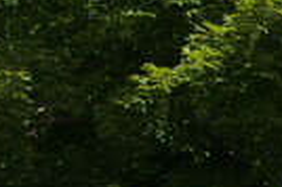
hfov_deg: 7.9
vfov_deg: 5.7
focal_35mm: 232
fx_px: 1815
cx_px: 779
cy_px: 439
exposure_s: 1/250
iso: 200
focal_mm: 26
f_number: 8
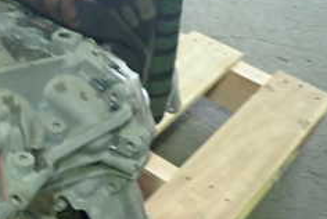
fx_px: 600
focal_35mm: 66
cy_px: 158
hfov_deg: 27.0
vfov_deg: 20.5
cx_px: -64
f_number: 2
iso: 500
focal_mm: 4.5
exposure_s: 1/30
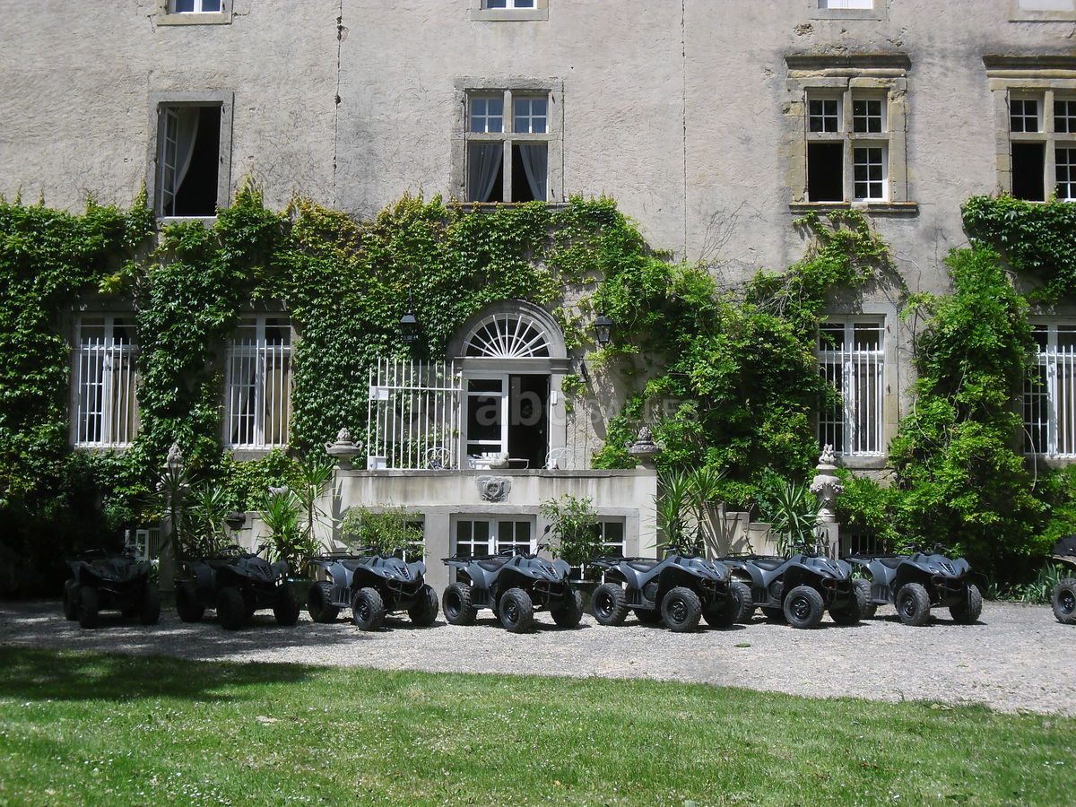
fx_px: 1368
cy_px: 404
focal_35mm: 44
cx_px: 538
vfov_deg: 32.9
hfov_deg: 42.9
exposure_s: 1/583
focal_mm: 7.8
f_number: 4.5
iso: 80
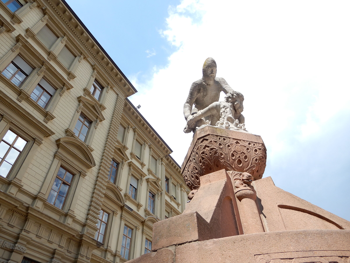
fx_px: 243
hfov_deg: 71.6
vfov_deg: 56.8
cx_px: 175
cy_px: 132
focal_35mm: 24
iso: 80
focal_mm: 4.3
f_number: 3.4
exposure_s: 1/640
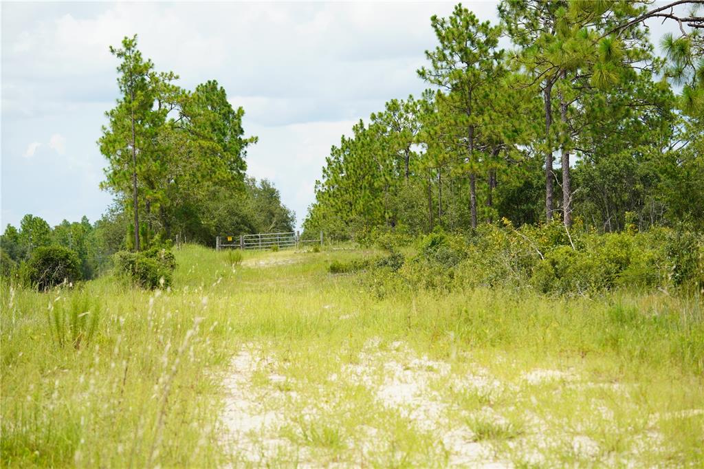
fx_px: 2932
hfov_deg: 13.7
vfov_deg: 9.1
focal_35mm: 150
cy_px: 234
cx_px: 352
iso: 100
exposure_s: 1/250
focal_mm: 150
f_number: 7.1
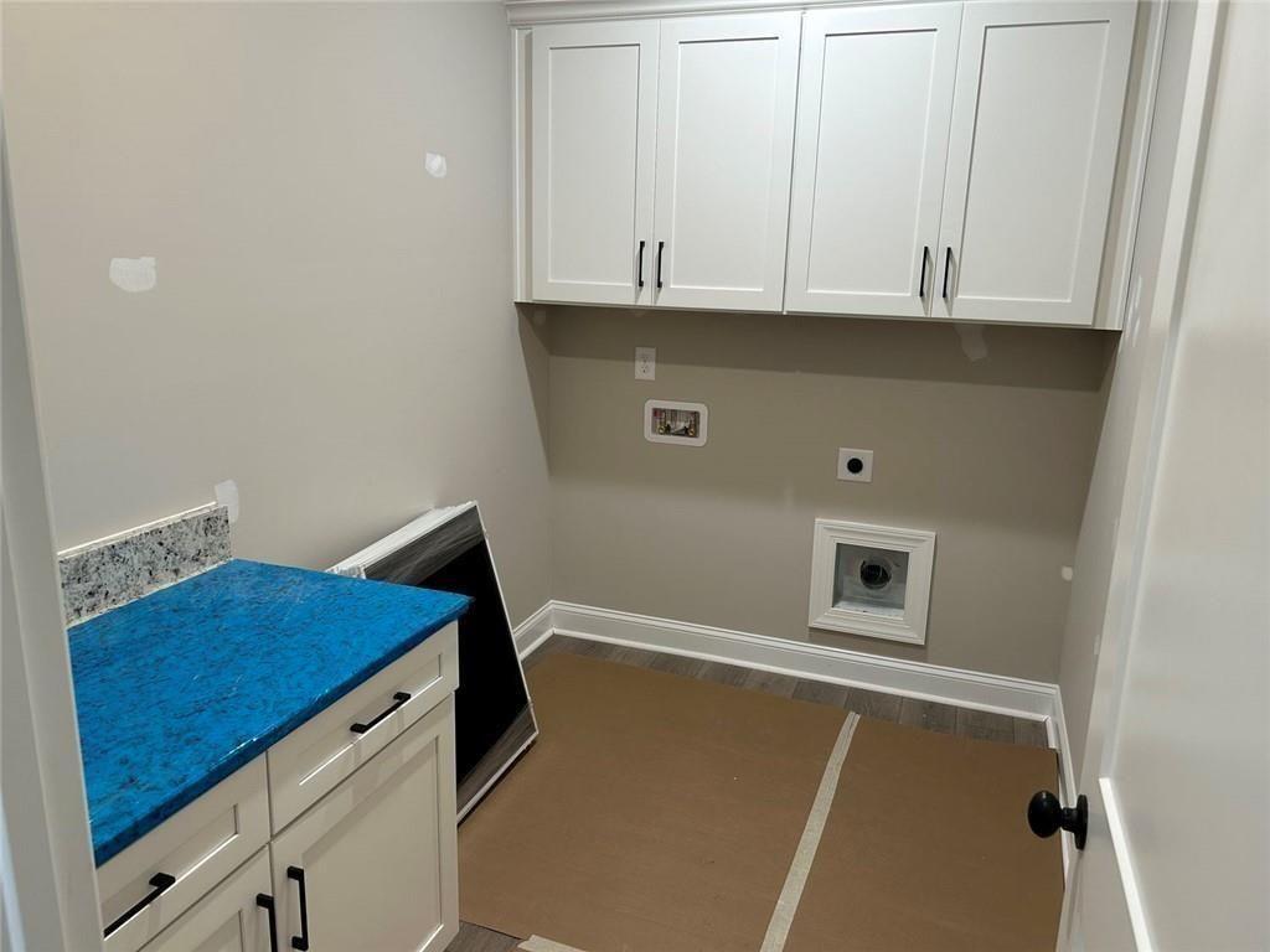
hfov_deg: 67.3
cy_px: 476
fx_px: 954
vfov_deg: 53.1
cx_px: 635
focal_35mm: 26
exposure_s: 1/60
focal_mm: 5.7
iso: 80
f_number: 1.5
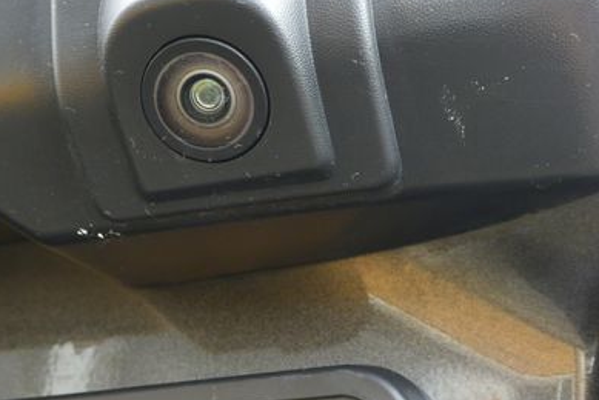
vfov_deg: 19.1
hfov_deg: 28.4
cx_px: 280
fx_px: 1182
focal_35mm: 71
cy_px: 290
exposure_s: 1/125
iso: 160
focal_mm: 10
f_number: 3.5
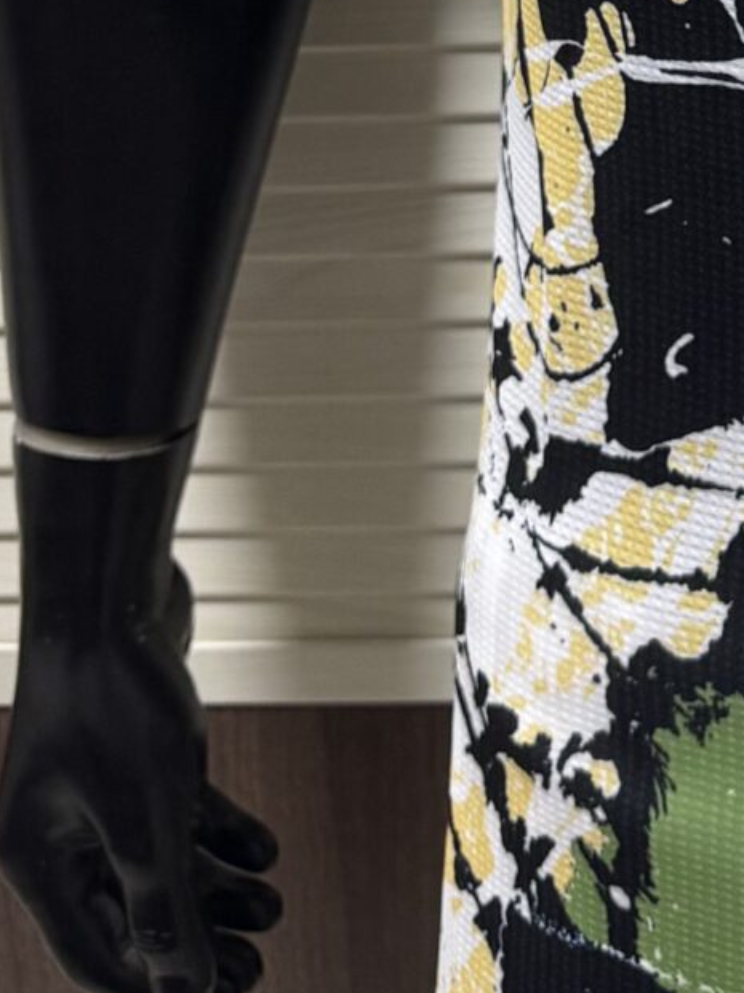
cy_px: -457
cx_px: 1120
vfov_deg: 17.9
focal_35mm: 99
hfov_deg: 14.0
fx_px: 2840
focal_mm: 6.76
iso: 250
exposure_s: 1/60
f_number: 1.78
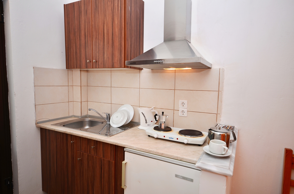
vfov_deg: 59.3
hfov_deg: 81.3
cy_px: 97
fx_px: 171
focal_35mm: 21
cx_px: 147
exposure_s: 1/60
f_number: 4.8
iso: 200
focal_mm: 14
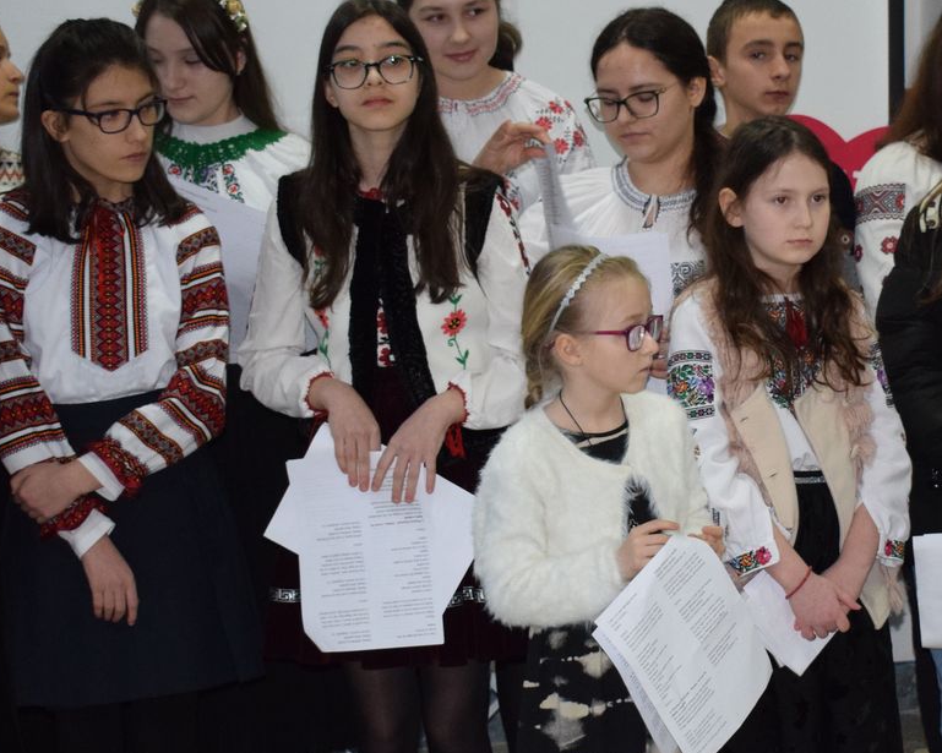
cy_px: 502
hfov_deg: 20.5
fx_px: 2564
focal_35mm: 92
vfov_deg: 16.7
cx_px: 797
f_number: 4.2
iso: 2000
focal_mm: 31
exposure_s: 1/60
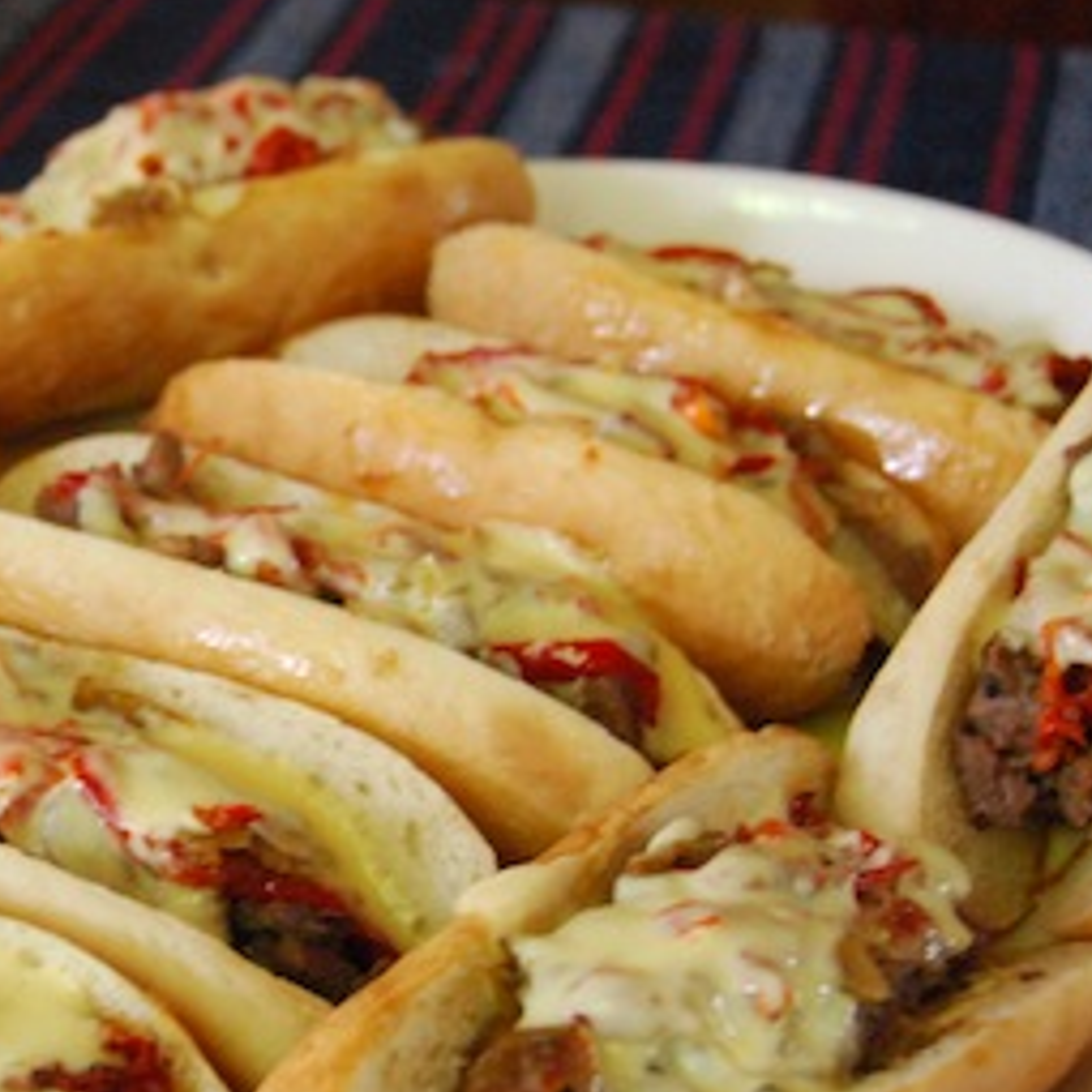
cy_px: 732
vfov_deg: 20.6
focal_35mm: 84
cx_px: 107
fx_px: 2998
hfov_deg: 20.2
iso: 1600
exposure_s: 1/20
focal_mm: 28
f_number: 4
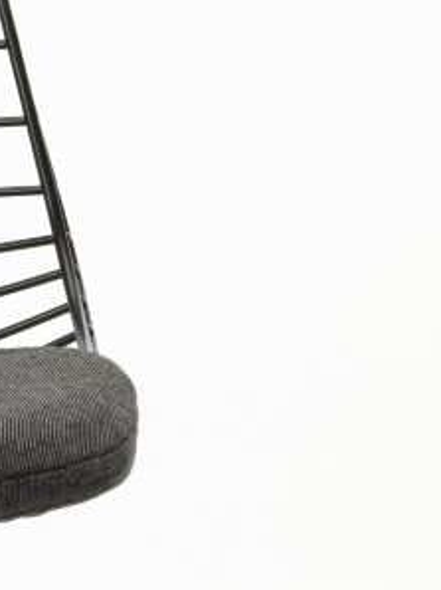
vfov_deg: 1.7
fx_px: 20124
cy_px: 223
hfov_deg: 1.3
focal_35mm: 1183
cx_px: -613
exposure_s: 1/60
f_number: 13
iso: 100
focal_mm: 210
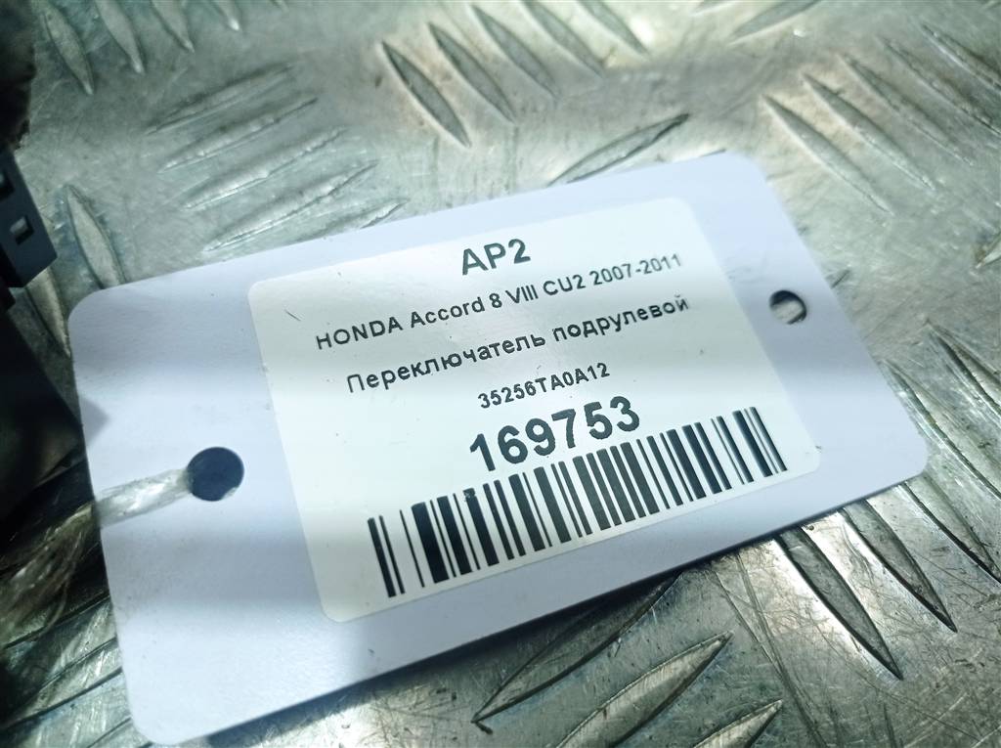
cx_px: 500
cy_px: 374
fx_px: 809
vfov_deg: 49.6
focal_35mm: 28
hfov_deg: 63.5
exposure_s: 1/533
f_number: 1.79
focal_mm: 4.7
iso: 100
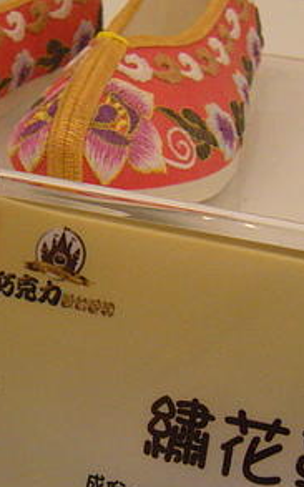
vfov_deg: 27.1
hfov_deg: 17.1
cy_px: 279
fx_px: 1008
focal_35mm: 76
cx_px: 120
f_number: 3.8
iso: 317
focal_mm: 5.9
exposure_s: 1/125
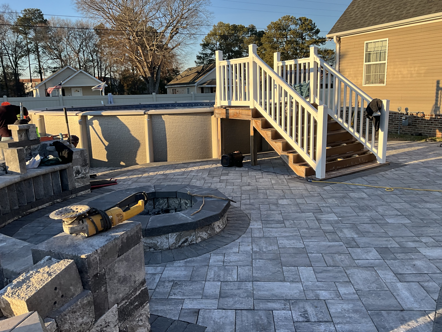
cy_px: 166
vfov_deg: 48.2
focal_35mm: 29
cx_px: 221
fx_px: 370
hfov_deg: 61.7
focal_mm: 3
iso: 25
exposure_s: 1/482
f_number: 1.8
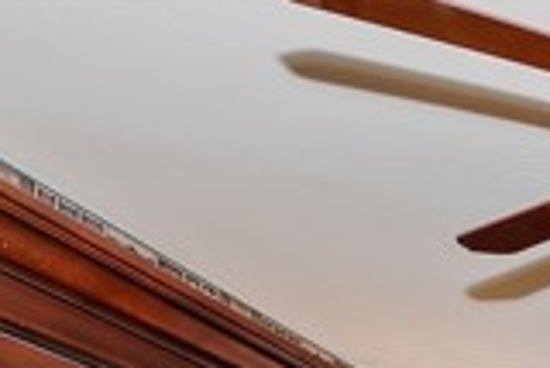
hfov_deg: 22.2
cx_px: 959
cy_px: 721
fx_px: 917
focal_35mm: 60
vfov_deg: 17.1
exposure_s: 1/30
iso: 400
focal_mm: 10
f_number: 8
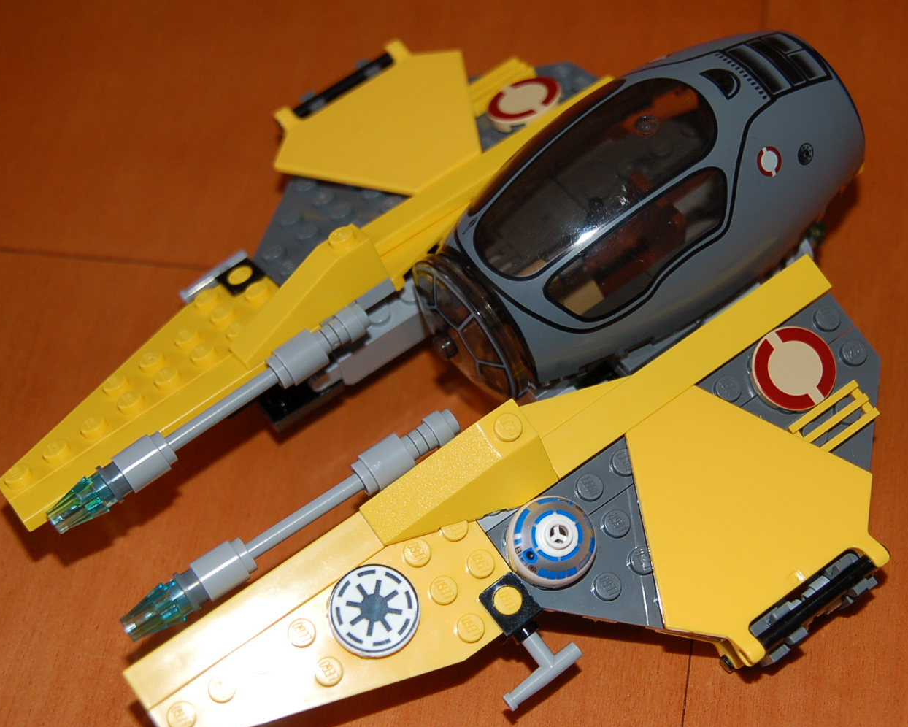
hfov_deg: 27.9
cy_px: 364
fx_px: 1828
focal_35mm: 68
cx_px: 526
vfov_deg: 22.5
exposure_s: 1/60
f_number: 4.8
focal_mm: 40
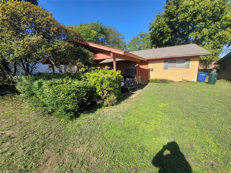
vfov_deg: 89.9
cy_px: 86
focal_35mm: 13
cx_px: 116
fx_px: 87
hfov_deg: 106.2
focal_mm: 2.2
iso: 64
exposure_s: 1/1339
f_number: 2.2
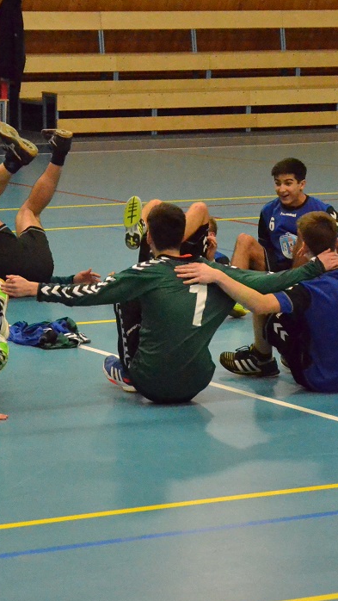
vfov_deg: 12.9
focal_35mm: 167
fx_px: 2659
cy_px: 278
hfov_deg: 7.3
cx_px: 149
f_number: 5.3
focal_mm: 62
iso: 6400
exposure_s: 1/800
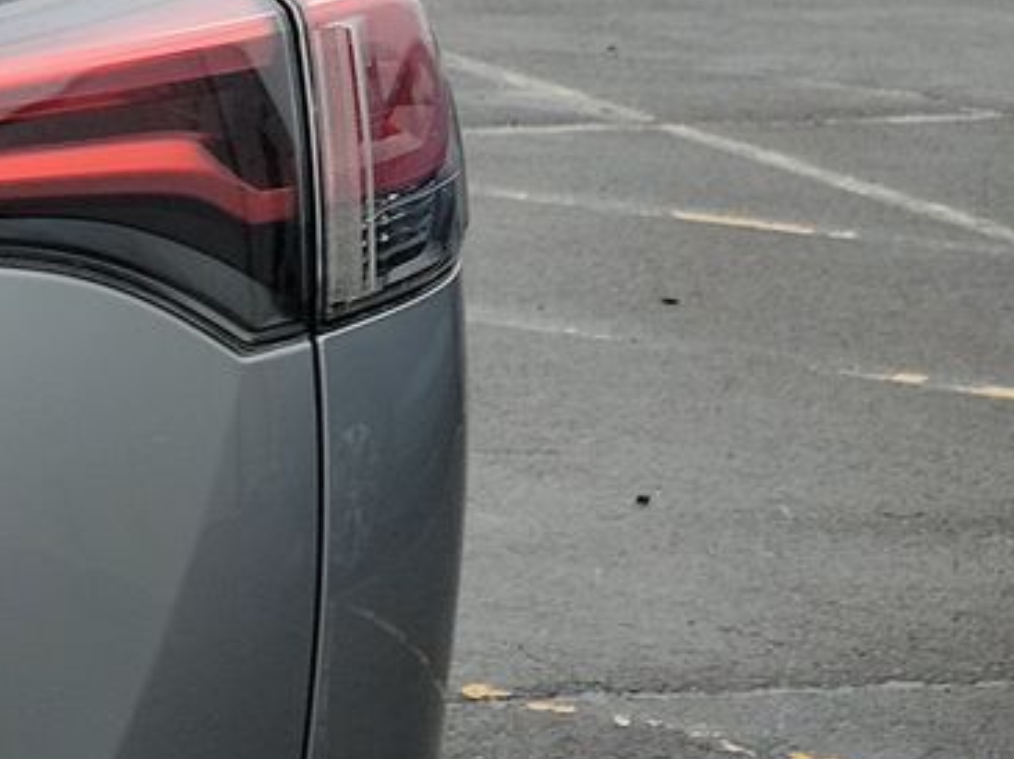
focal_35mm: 105
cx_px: -1133
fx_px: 3074
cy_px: 288
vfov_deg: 14.1
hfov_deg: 14.7
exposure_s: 1/141
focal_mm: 6.7
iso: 50
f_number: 1.8
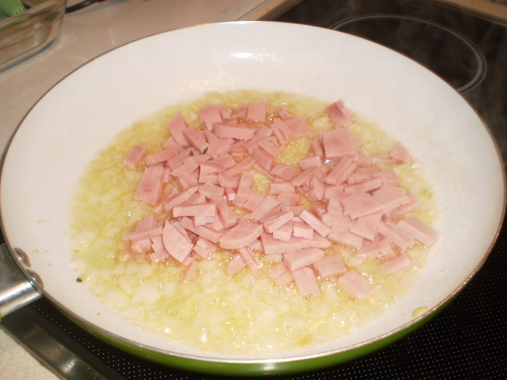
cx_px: 254
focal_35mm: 36
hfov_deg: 51.4
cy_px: 190
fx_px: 527
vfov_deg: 39.7
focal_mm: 6.3
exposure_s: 1/30
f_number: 3.1
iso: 125
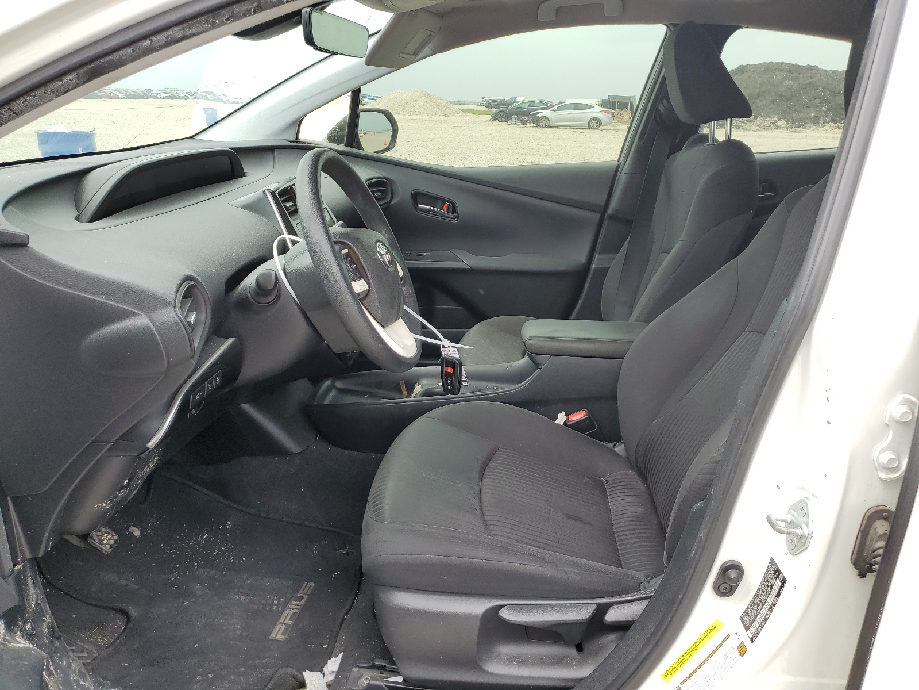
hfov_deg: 67.3
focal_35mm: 26
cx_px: 460
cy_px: 345
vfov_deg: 53.1
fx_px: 690
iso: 50
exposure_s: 1/625
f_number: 1.5
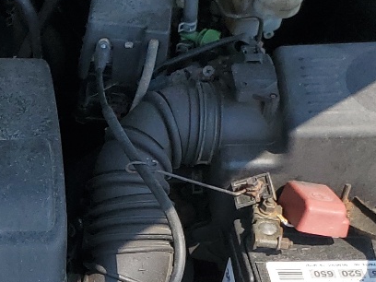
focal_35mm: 102
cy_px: 399
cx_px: -168
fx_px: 1108
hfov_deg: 17.5
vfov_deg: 13.8
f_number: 1.5
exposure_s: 1/2000
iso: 50
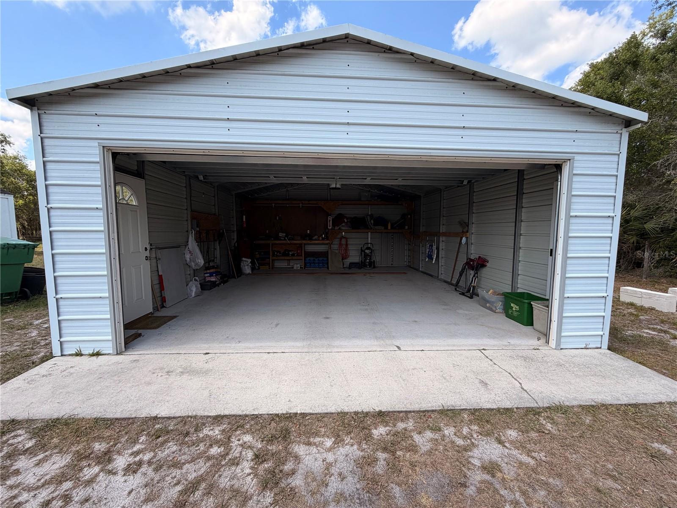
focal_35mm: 14
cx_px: 338
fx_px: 274
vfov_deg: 85.7
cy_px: 254
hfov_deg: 102.1
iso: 40
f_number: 2.2
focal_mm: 2.22
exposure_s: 1/770
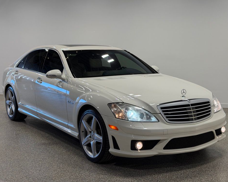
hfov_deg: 36.7
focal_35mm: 51
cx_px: 115
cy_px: 89
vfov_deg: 29.7
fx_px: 344
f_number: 1.78
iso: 64
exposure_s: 1/458
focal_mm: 6.76
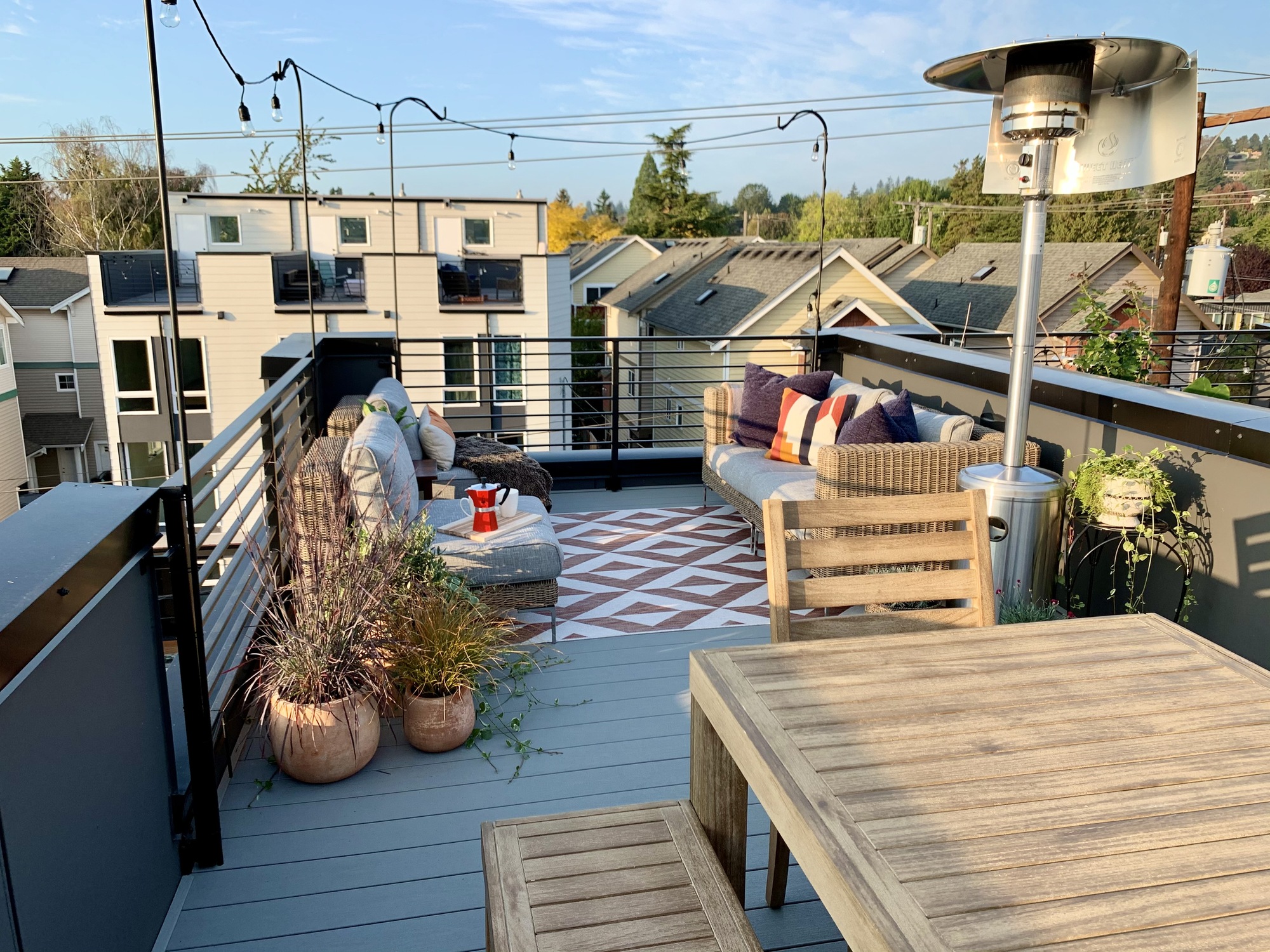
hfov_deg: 67.3
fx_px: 954
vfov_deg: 53.1
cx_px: 635
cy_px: 476
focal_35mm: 26
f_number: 1.8
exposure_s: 1/616
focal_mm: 4.25
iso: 25
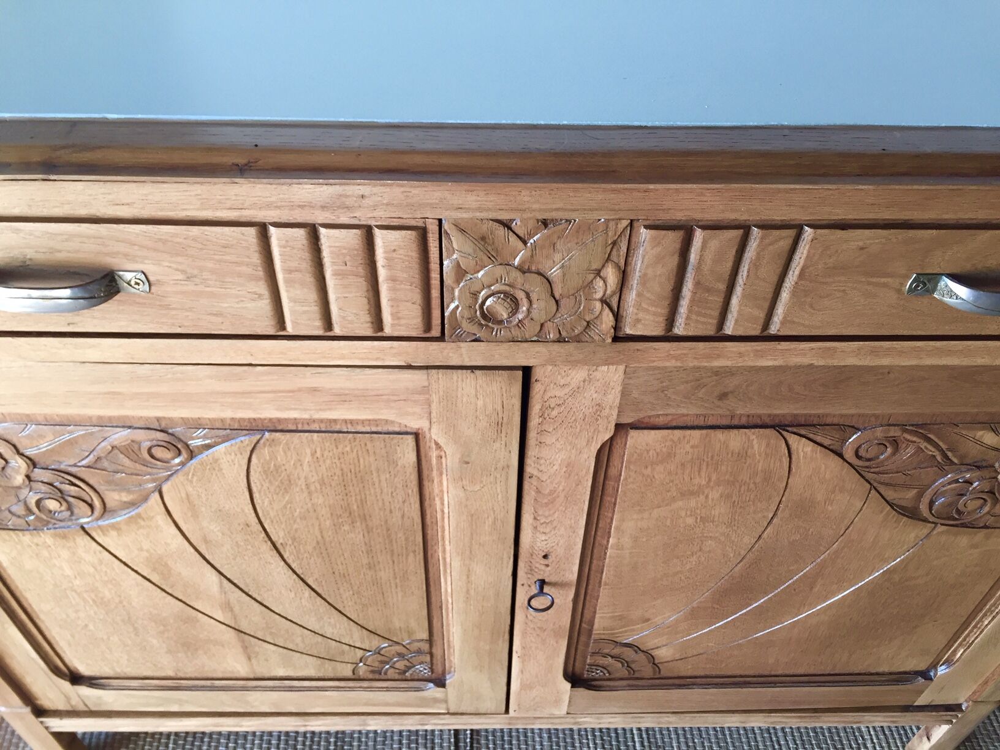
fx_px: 838
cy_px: 375
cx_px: 500
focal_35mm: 29
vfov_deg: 48.2
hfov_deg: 61.7
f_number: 2.2
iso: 40
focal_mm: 4.15
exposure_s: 1/33
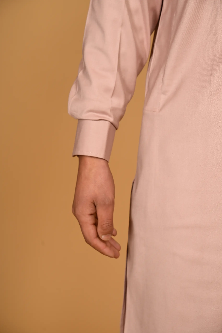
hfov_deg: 18.2
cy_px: 166
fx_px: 694
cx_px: 111
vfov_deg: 27.0
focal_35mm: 75
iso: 160
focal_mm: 75
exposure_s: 1/200
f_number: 6.3
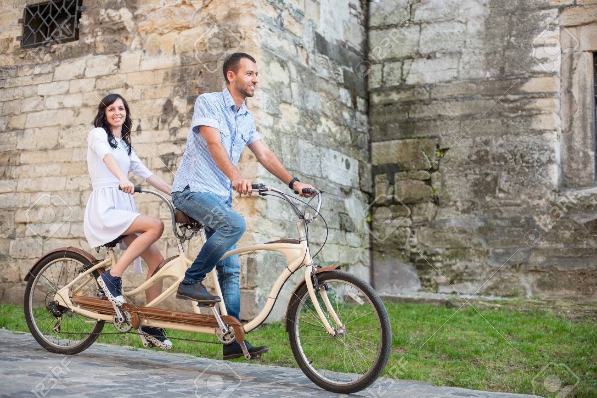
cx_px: 298
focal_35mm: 50
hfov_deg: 39.6
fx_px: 829
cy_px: 199
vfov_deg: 27.0
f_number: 2.8
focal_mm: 50
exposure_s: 1/320
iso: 100
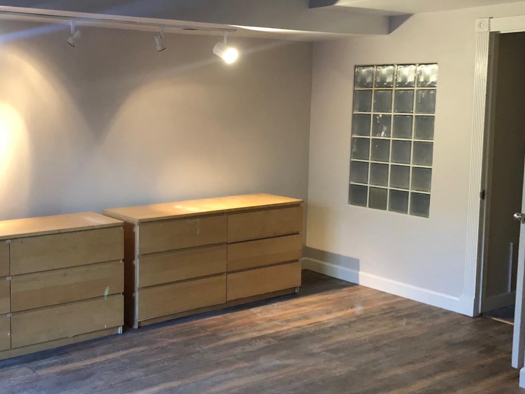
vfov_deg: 31.5
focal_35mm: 46
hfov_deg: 40.6
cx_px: 163
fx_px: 698
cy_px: 177
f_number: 1.8
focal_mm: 3.99
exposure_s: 1/15
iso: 80
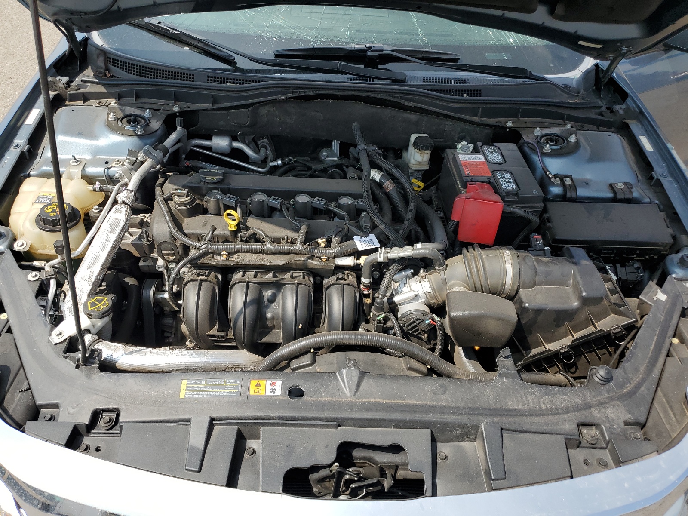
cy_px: 258
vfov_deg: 53.1
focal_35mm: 26
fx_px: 517
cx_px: 344
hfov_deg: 67.3
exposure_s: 1/2000
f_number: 1.5
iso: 50
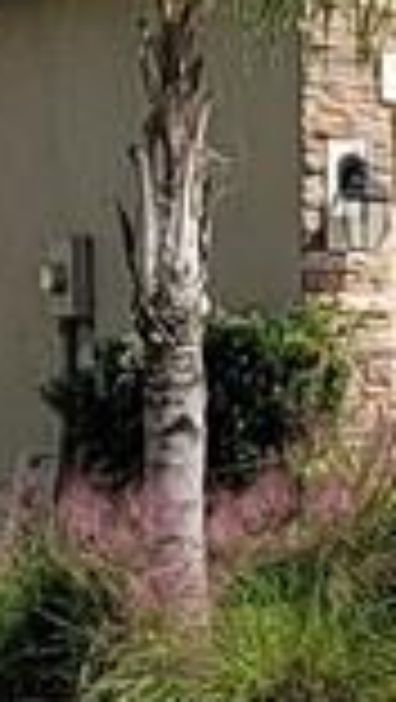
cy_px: 428
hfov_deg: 8.2
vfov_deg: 14.8
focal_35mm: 145
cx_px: 616
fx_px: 2701
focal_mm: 2.2
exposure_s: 1/2289
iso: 50
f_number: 2.2
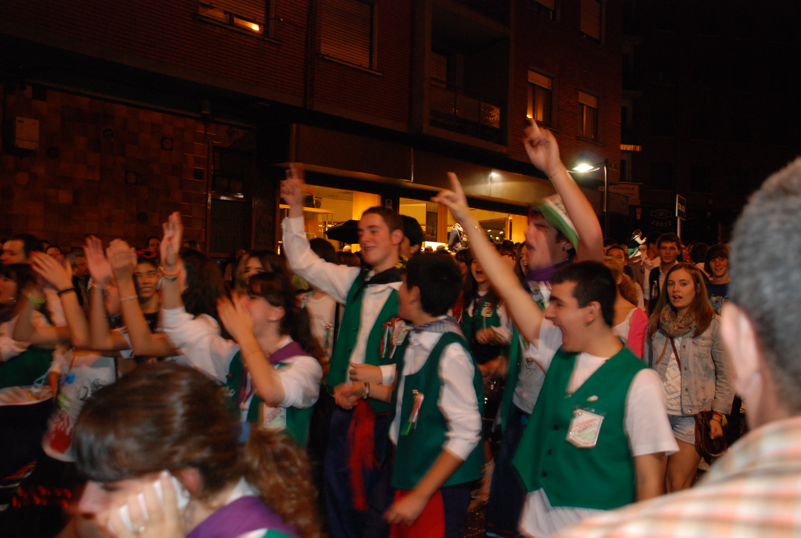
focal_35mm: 33
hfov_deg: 57.1
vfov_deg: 40.1
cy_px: 269
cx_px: 400
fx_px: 736
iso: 800
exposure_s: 1/30
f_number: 4.5
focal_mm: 22
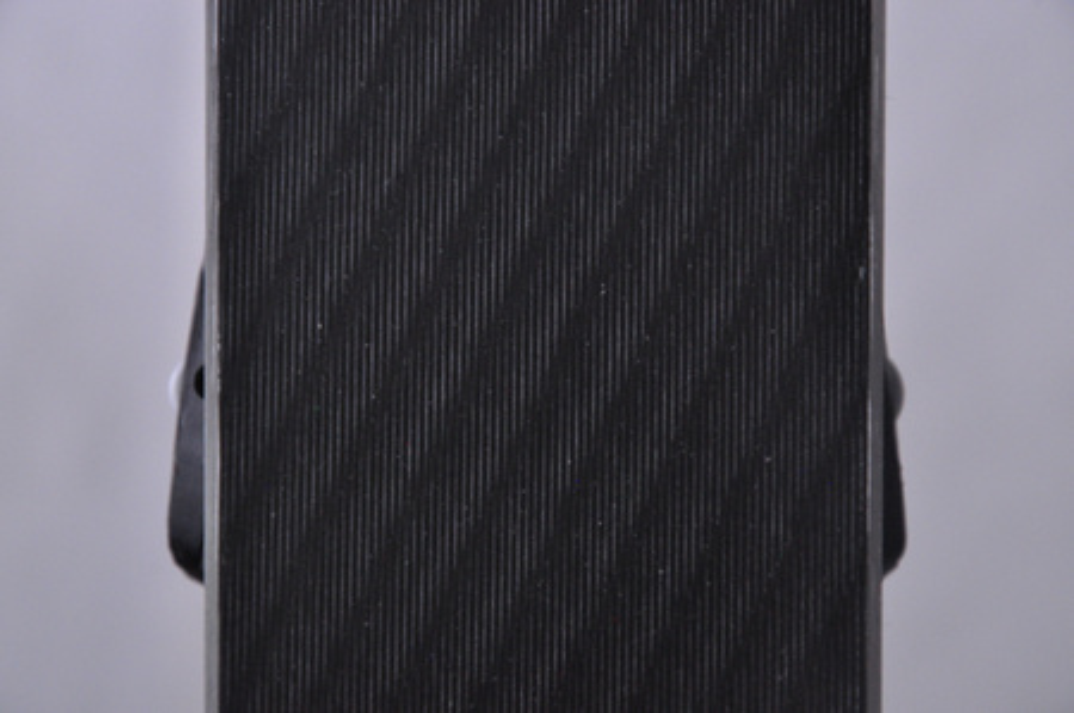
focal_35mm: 158
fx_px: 4694
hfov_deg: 13.1
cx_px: 537
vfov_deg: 8.7
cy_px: 356
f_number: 9.5
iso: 3200
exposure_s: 1/125
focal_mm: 105
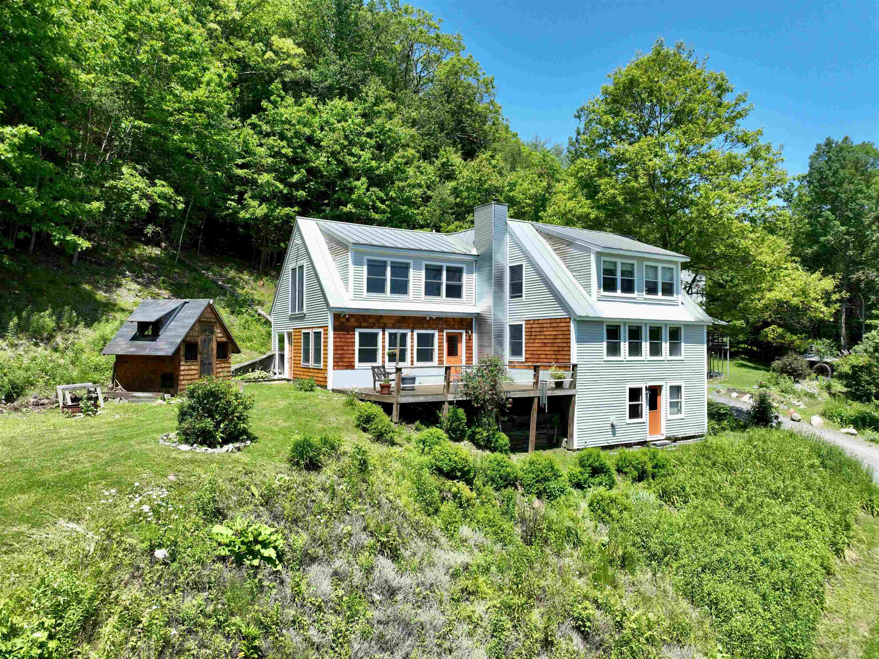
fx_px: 609
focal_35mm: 24
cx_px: 440
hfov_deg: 71.6
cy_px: 330
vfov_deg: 56.8
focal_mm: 12.29
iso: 100
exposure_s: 1/1250
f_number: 2.8
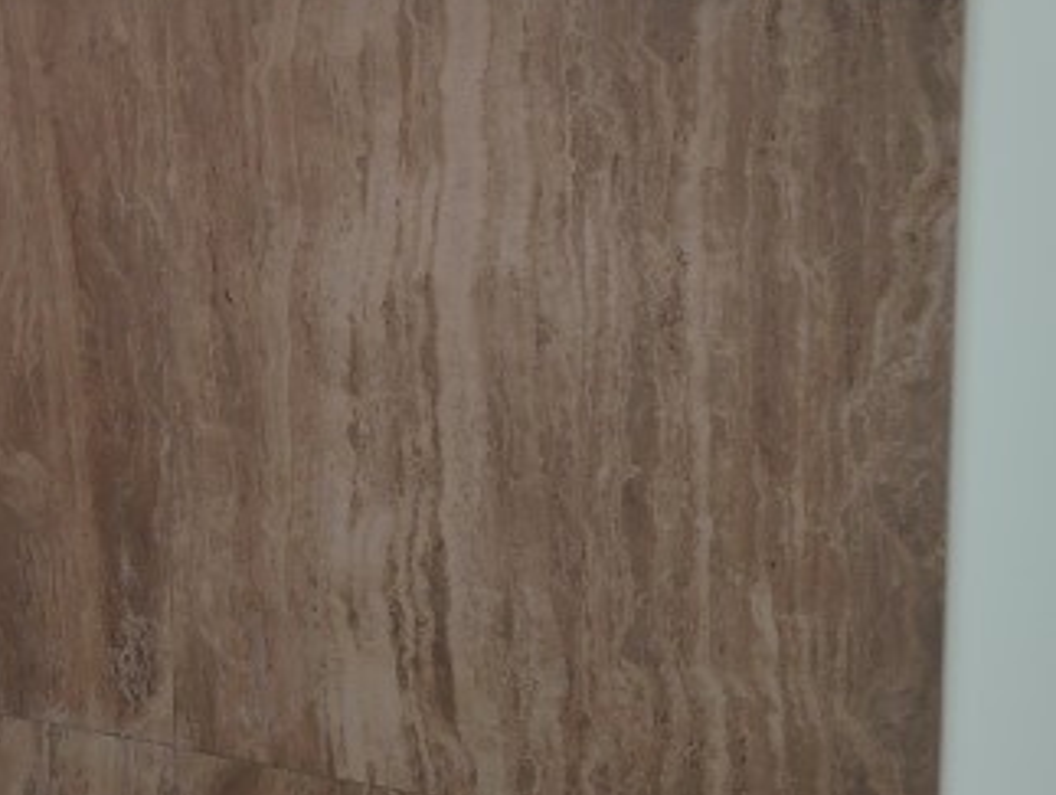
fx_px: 2535
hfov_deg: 22.6
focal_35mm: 83
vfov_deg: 17.8
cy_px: 245
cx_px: 10
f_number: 1.8
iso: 244
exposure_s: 1/100
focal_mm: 4.22
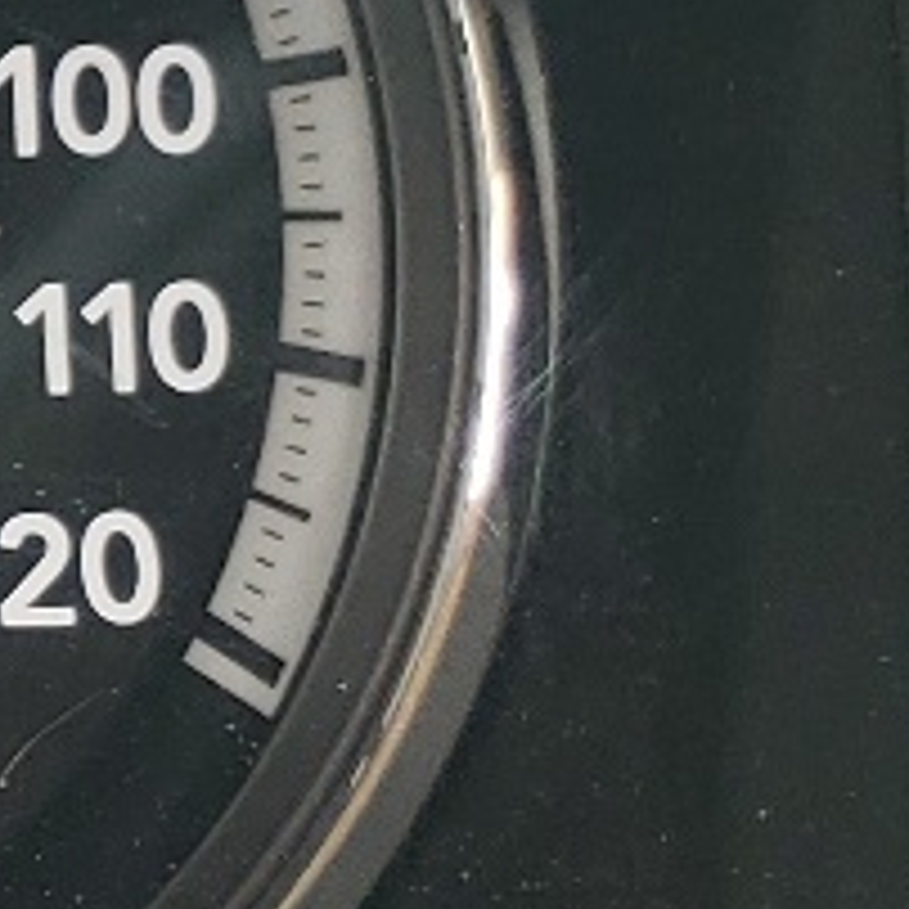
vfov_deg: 9.6
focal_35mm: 182
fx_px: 5407
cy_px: 324
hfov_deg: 7.9
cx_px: -2084
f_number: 1.5
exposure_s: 1/120
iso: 50
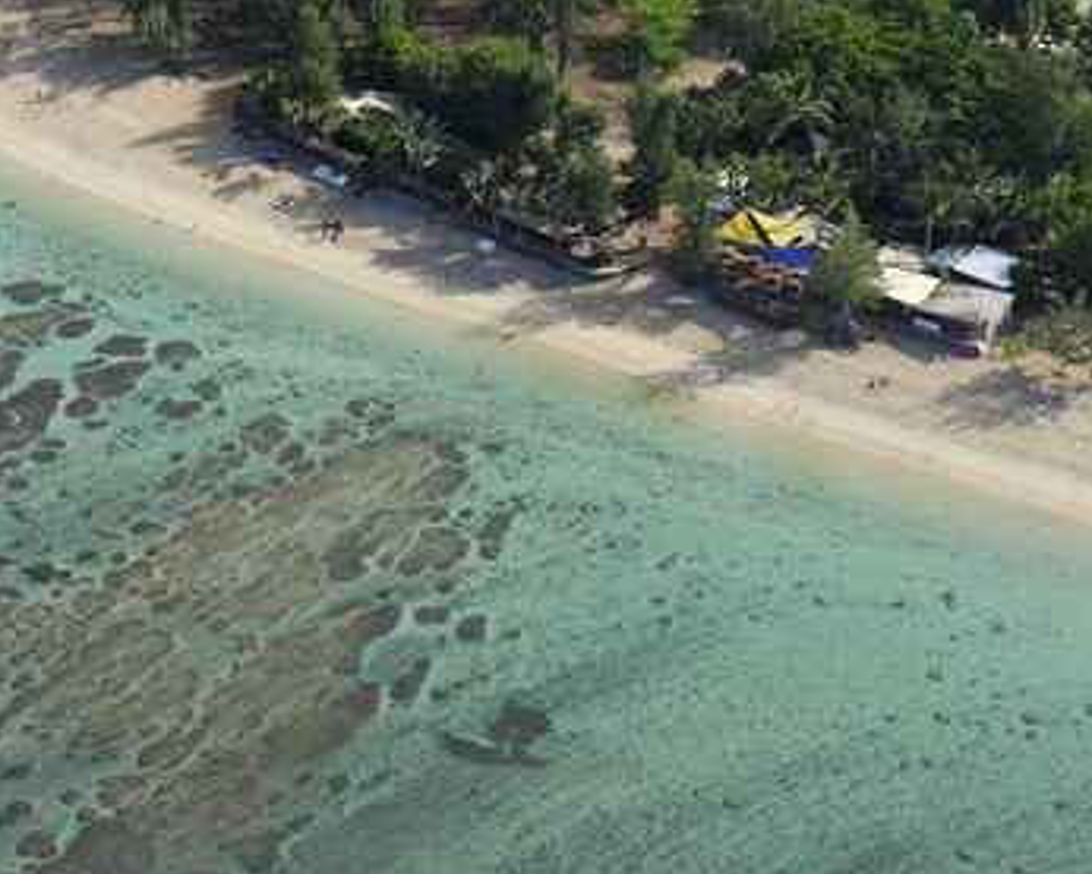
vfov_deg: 11.1
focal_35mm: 139
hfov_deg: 13.9
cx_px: 502
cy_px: 439
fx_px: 4494
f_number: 11
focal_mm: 122
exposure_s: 1/1250
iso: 800
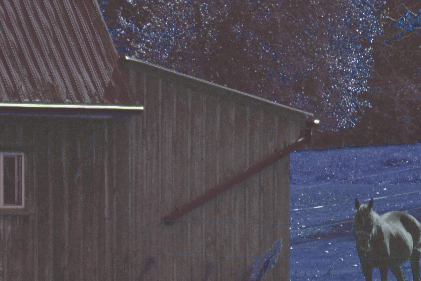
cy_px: 234
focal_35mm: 812
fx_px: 9496
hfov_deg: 2.5
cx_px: 323
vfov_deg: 1.7
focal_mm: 300
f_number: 10
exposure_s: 1/320
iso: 400
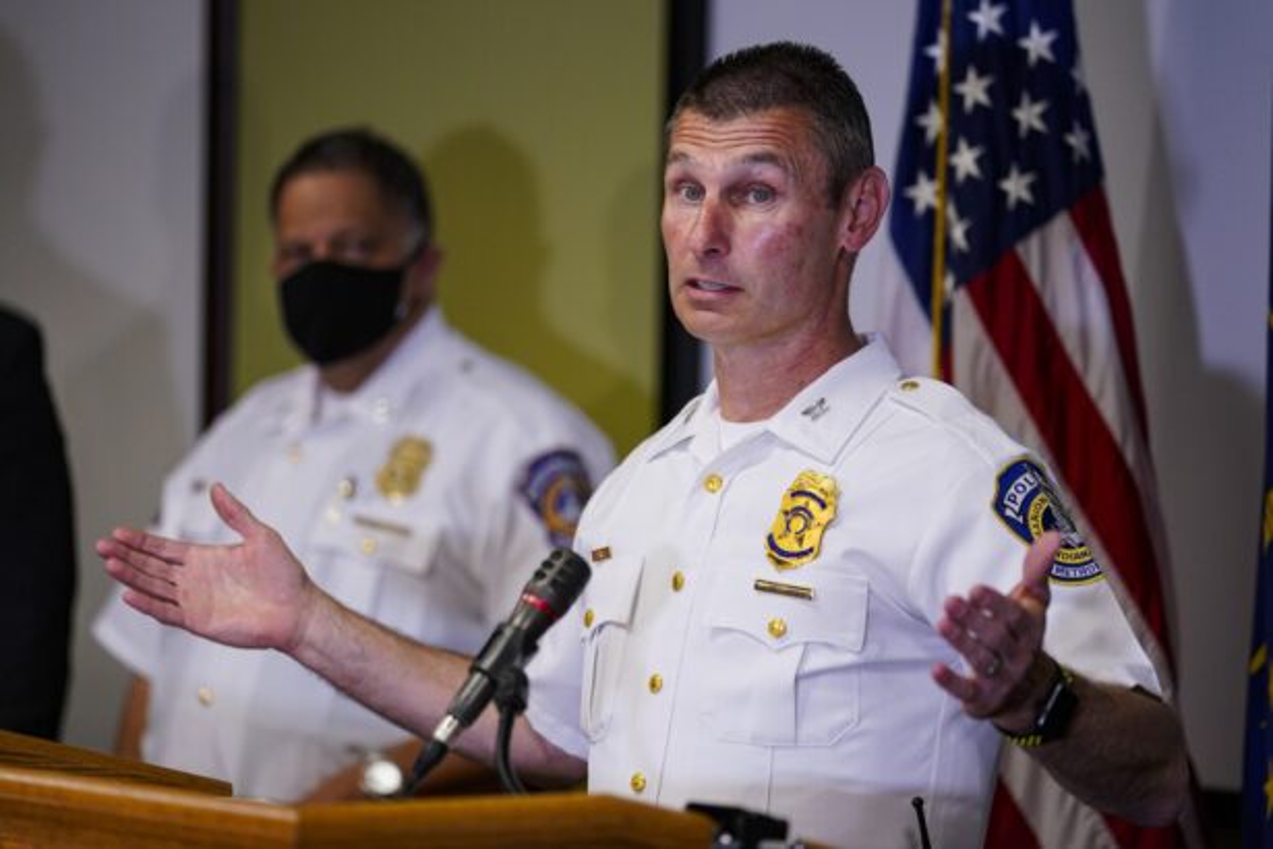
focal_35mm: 161
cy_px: 424
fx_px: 5693
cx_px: 636
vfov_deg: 8.5
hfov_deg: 12.8
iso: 1600
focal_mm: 161
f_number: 2.8
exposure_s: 1/320
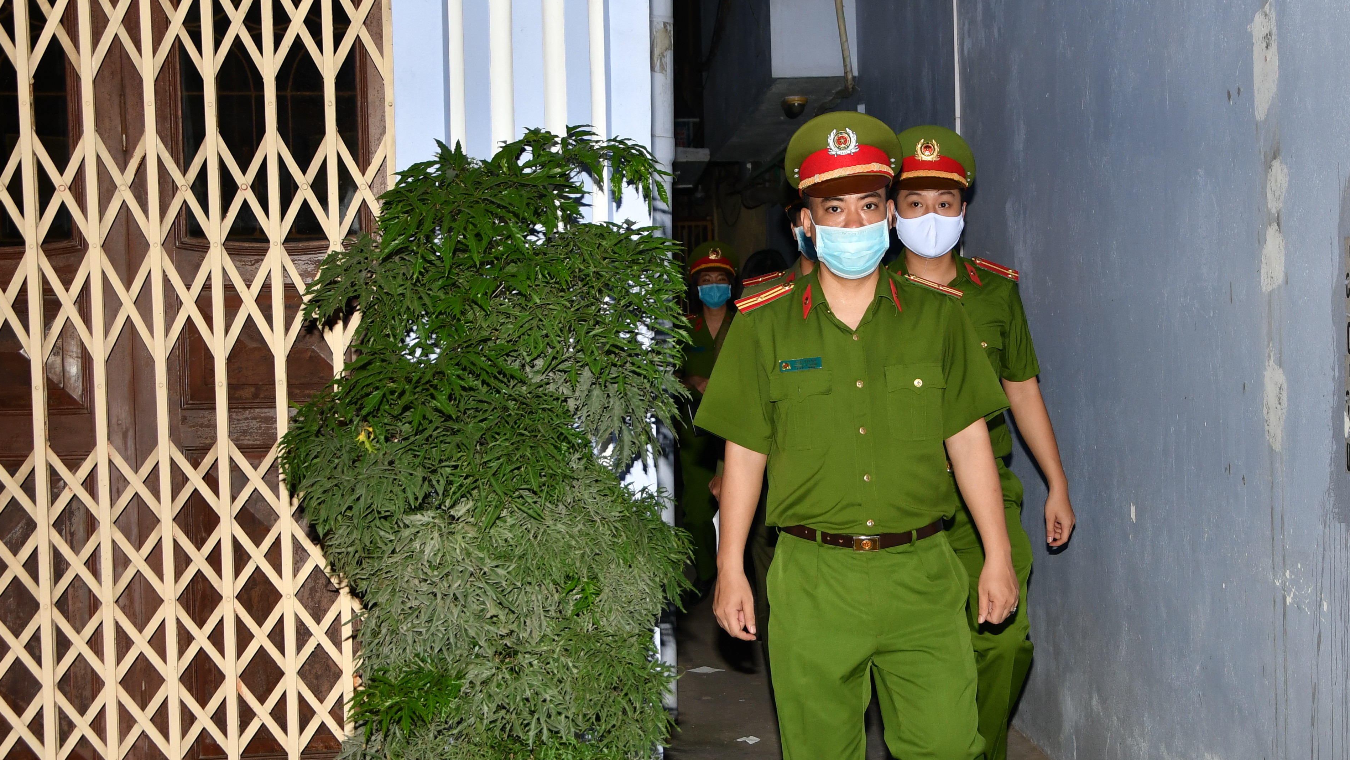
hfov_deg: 34.5
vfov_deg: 20.0
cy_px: 455
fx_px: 2148
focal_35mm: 60
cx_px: 933
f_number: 4.5
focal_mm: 26
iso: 320
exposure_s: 1/200
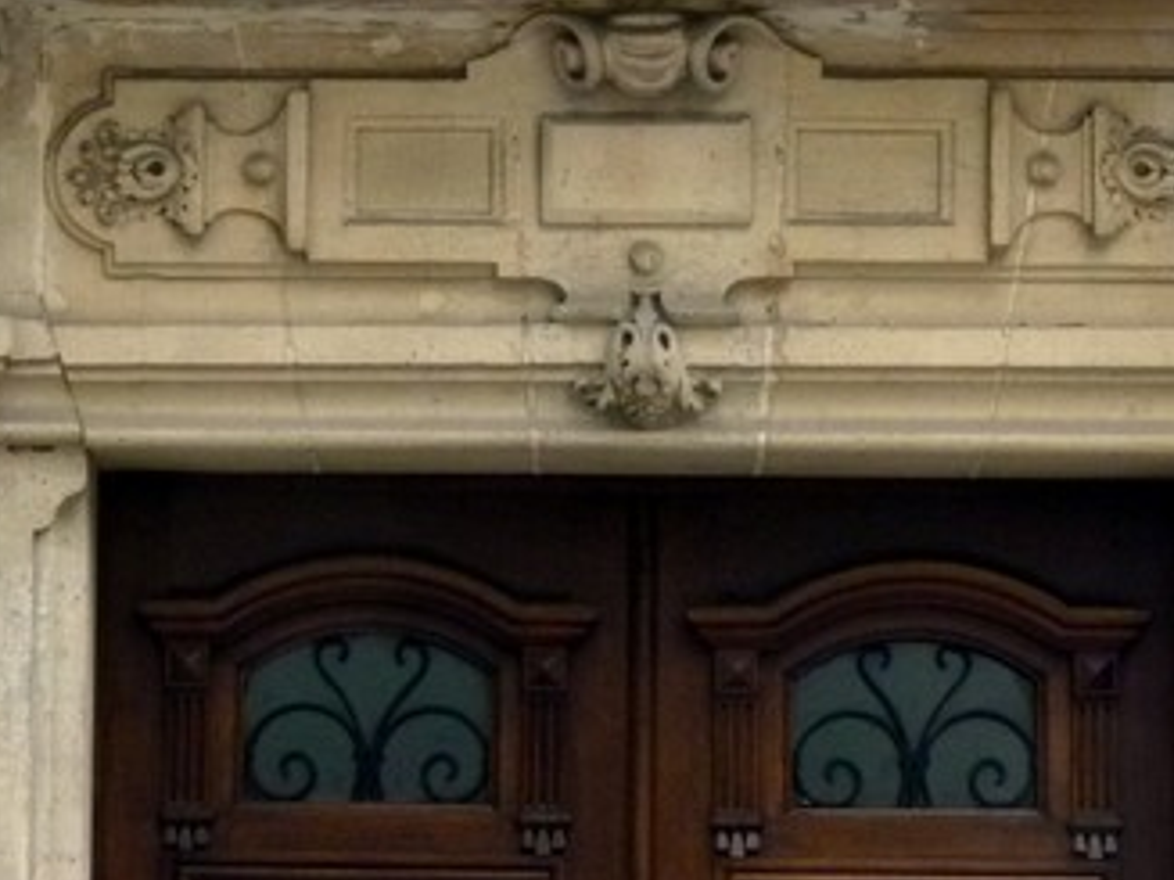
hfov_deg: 8.5
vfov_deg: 6.4
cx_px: 689
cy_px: 203
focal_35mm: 232
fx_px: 7865
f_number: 8
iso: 320
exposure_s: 1/40
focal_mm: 18
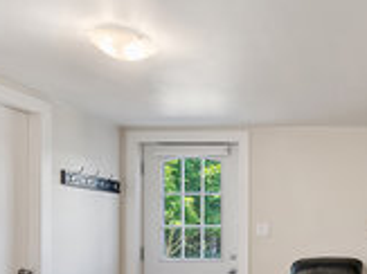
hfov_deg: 39.1
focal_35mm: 41
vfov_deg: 33.3
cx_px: 386
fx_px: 434
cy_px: 247
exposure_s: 1/1.67
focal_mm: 16
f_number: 7.1
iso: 400
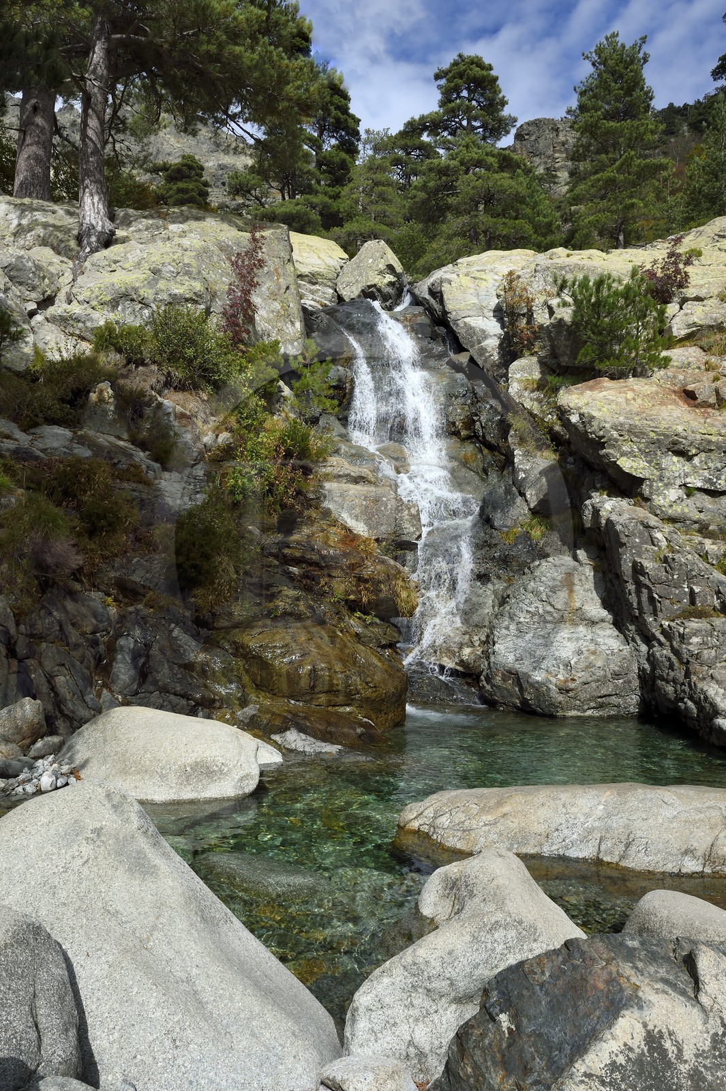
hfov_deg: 53.1
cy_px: 546
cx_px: 363
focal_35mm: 24
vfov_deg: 73.8
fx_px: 727
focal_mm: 24
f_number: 13
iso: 200
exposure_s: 1/200
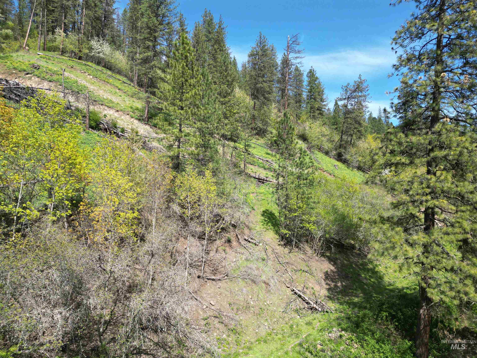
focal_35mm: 24
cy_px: 179
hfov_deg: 71.6
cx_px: 238
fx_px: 331
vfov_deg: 56.8
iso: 100
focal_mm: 6.72
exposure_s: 1/1250
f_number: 1.7
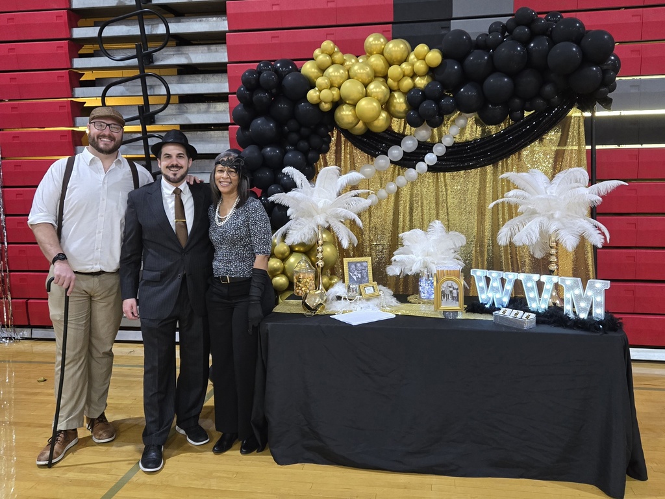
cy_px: 250
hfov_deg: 73.9
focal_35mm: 23
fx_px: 442
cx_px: 332
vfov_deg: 58.9
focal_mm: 5.4
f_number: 1.8
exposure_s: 1/60.2
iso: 640
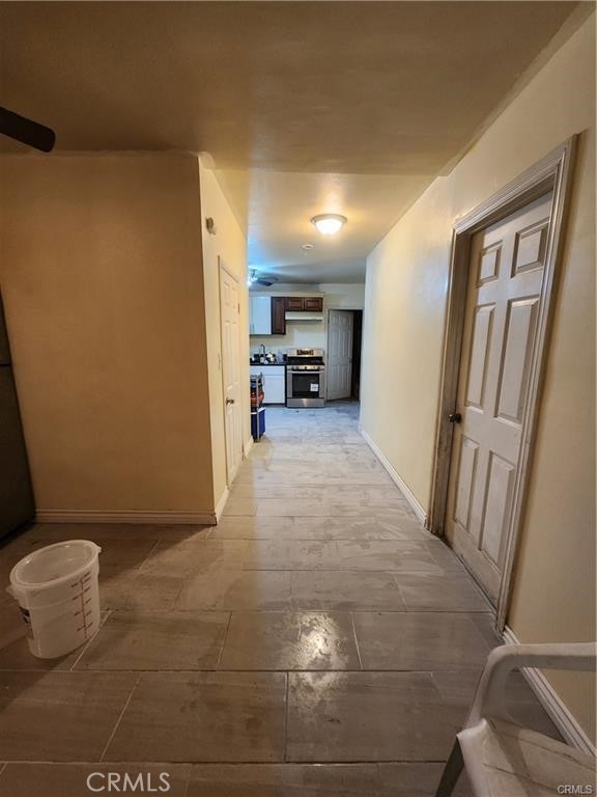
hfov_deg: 89.9
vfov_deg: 106.2
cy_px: 398
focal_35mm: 13
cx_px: 298
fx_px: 299
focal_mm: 2.2
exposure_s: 1/30
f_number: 2.2
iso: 320
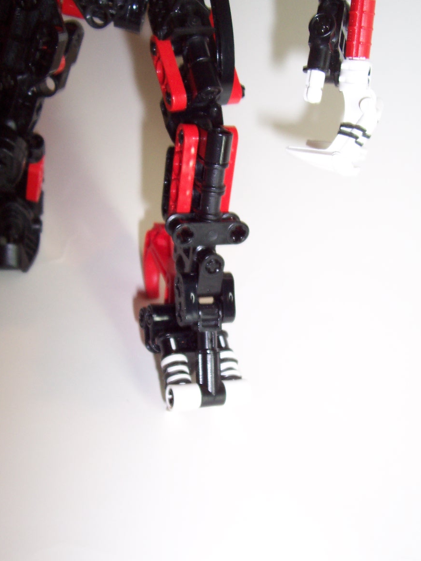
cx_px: 213
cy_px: 275
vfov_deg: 49.0
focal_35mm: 38
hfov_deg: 37.7
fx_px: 616
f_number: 2.8
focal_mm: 5.6
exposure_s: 1/60
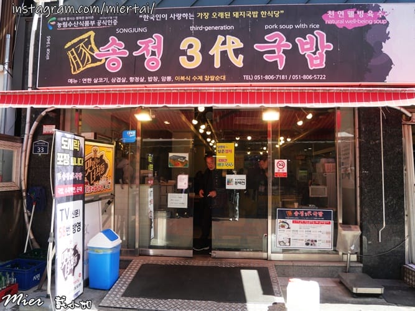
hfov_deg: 71.6
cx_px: 208
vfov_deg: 56.8
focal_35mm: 24
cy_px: 156
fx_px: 288
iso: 200
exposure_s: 1/200
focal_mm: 12
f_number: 4.5
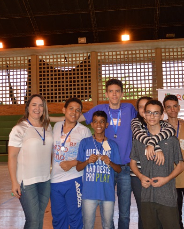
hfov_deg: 34.8
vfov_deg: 42.9
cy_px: 113
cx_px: 104
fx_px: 293
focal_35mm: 43
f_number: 4
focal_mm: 20
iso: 400
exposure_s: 1/125
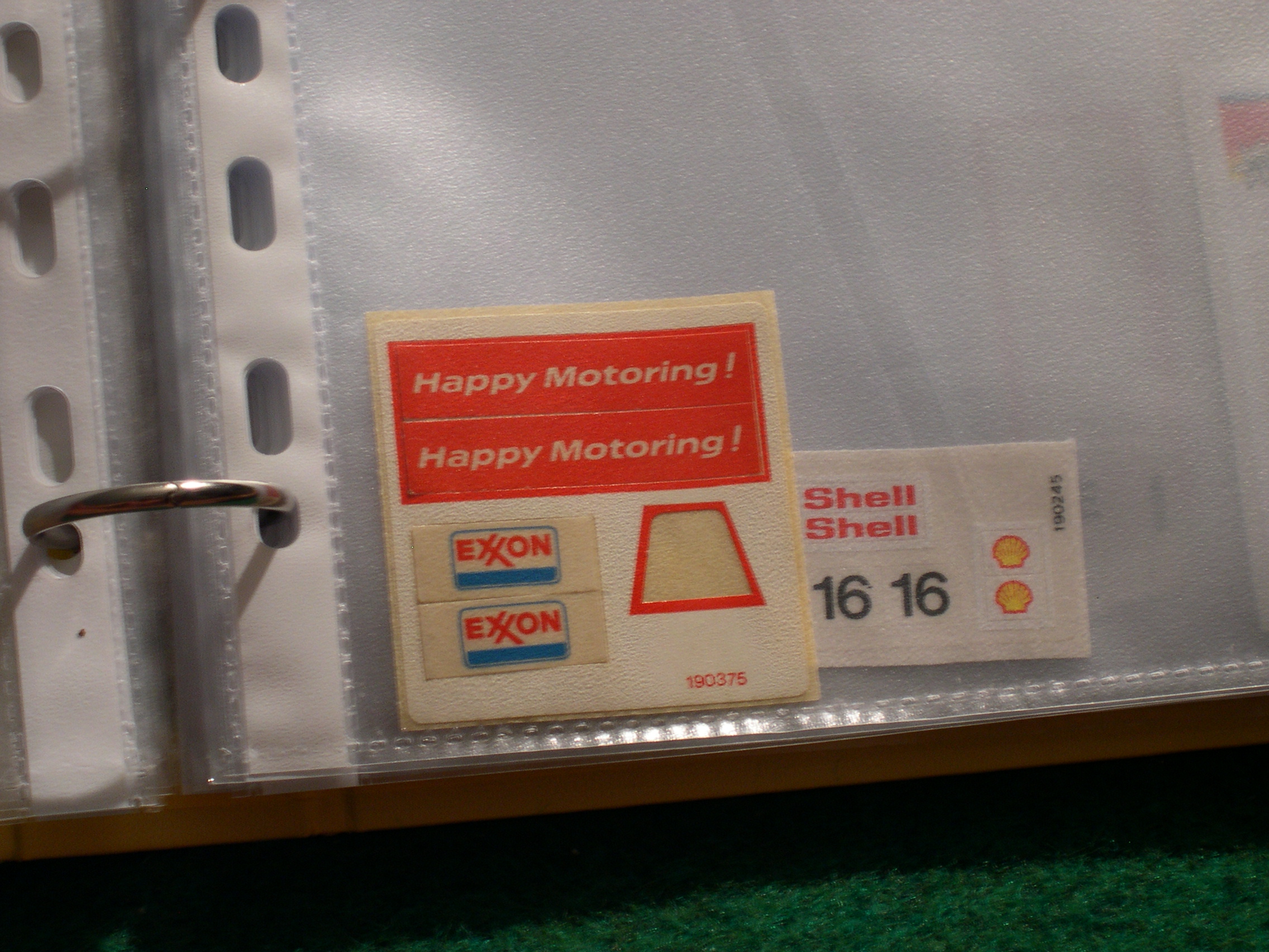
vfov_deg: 13.0
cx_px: 634
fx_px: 4179
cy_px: 476
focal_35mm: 114
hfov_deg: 17.3
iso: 163
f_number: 4.9
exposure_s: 1/5.2
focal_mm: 24
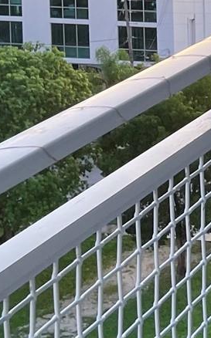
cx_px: 512
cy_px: -118
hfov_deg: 9.1
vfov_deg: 15.3
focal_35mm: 129
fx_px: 1189
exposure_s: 1/120
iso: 125
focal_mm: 5.1
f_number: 1.6
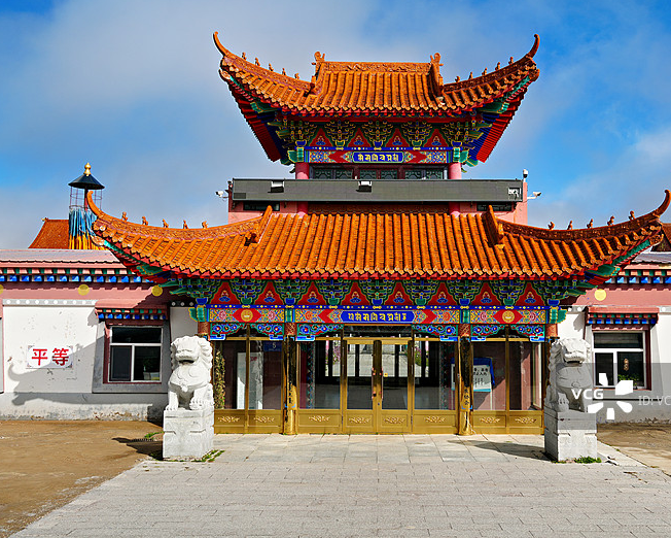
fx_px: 755
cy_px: 268
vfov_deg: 39.2
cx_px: 374
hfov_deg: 47.8
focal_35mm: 38
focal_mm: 22
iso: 100
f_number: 10
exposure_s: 1/250
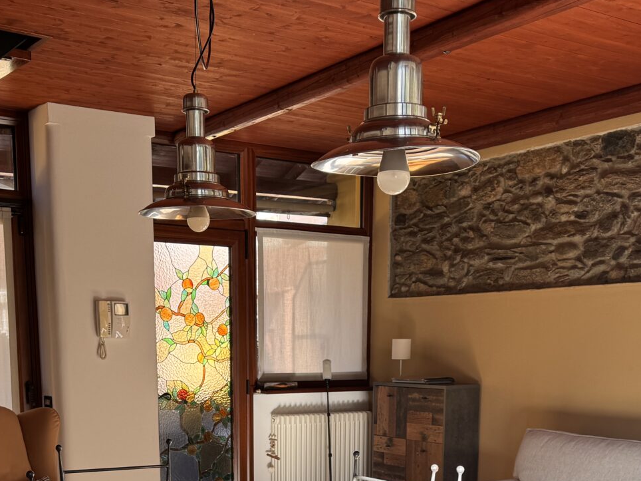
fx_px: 944
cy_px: 509
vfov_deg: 26.6
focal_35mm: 51
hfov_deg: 37.4
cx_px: 281
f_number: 1.78
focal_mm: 6.76
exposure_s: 1/164
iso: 64
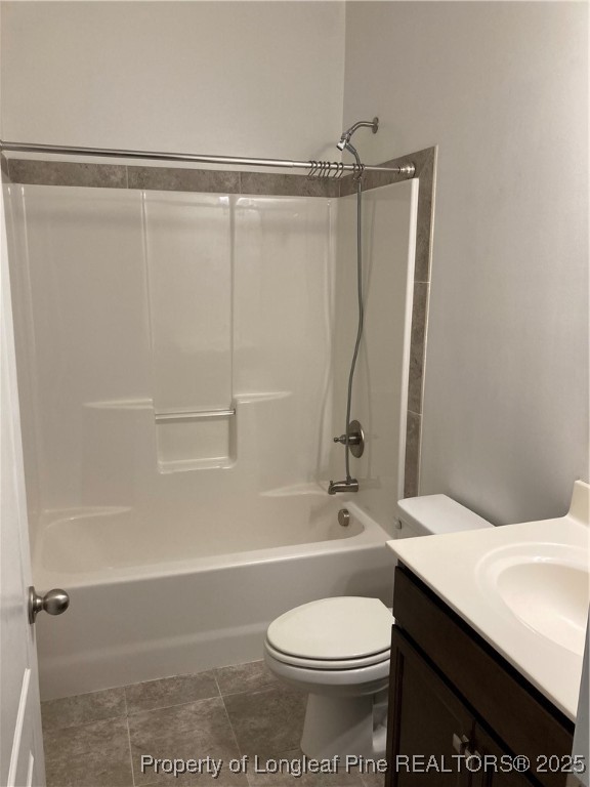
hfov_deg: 49.7
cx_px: 295
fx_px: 636
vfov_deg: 63.4
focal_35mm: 28
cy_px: 394
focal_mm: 3.99
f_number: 1.8
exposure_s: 1/60
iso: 64
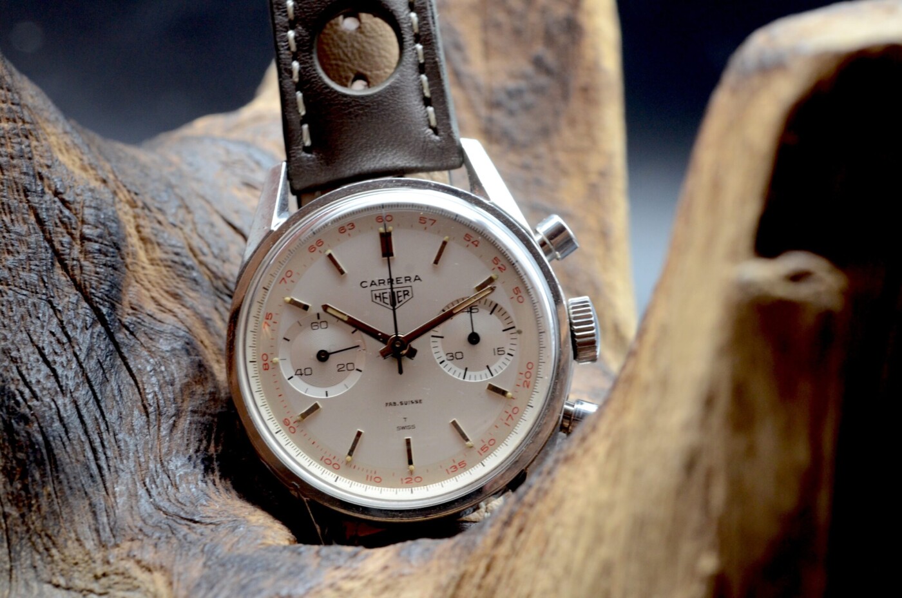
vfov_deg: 15.1
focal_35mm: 90
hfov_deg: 22.7
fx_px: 2251
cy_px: 299
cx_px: 451
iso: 1400
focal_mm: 60
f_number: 10
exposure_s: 1/40
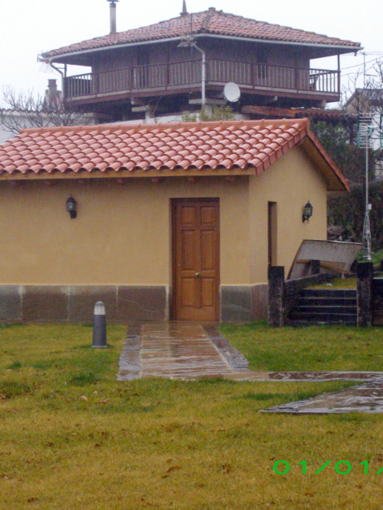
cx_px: 182
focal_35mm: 117
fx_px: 1725
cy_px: 256
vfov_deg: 16.8
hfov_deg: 12.7
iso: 320
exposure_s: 1/160
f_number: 4.3
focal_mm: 14
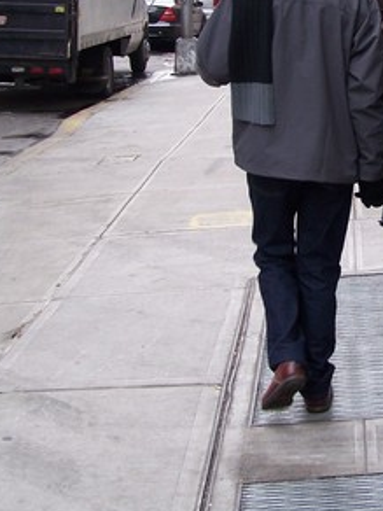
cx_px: 353
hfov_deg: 18.5
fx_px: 1151
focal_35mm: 78
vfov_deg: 24.7
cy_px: 126
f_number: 2.8
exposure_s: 1/40
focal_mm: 6.3
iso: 80
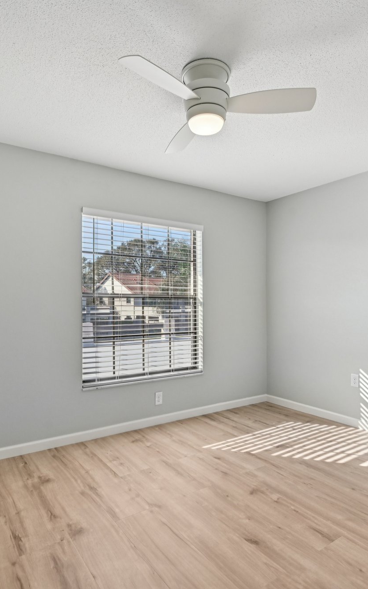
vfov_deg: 79.6
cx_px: 183
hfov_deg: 55.1
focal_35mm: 22
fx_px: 353
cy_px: 301
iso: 400
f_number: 8
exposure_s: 1/640
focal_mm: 14
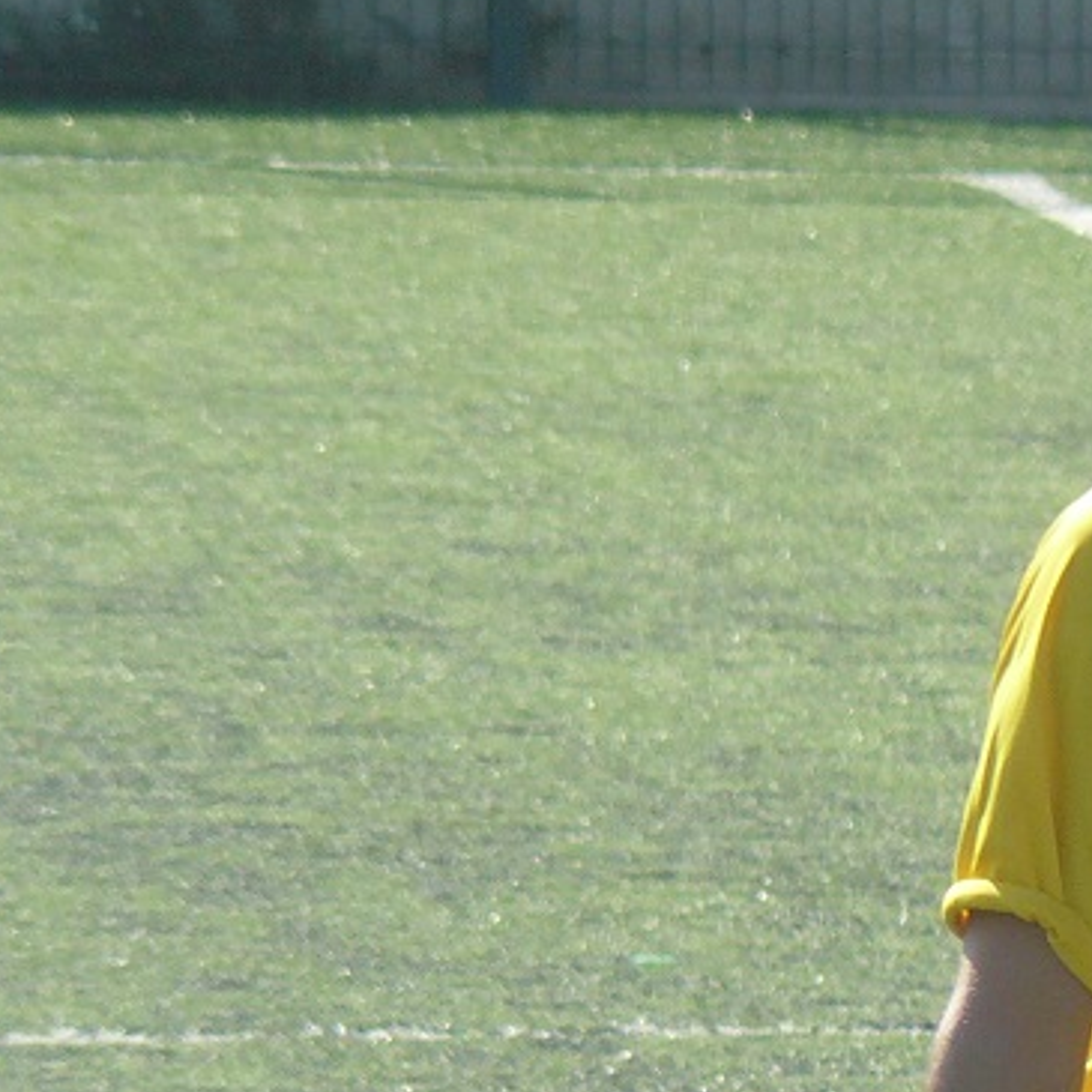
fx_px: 45933
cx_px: 1366
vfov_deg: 1.4
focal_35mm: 1287
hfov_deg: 1.4
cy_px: 960
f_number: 5.6
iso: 100
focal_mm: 72
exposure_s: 1/200
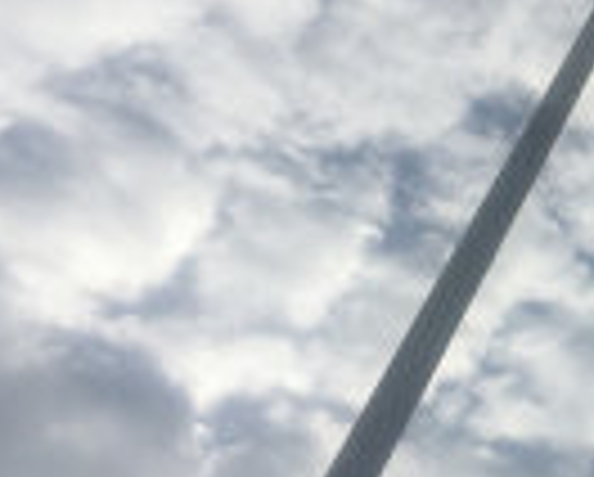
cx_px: 1179
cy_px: 16
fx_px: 2306
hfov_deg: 12.8
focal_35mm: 131
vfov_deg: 11.7
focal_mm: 4.15
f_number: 2.2
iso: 25
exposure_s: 1/2747
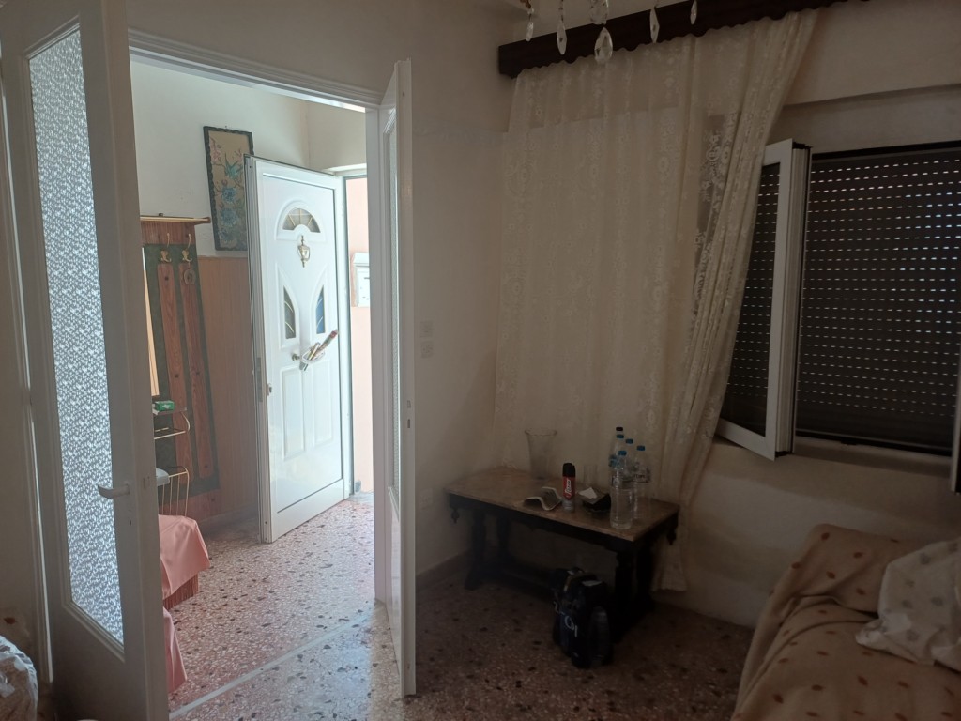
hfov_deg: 69.4
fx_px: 694
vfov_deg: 54.9
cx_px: 480
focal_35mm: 25
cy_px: 360
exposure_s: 1/50
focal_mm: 4.65
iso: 64
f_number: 1.8
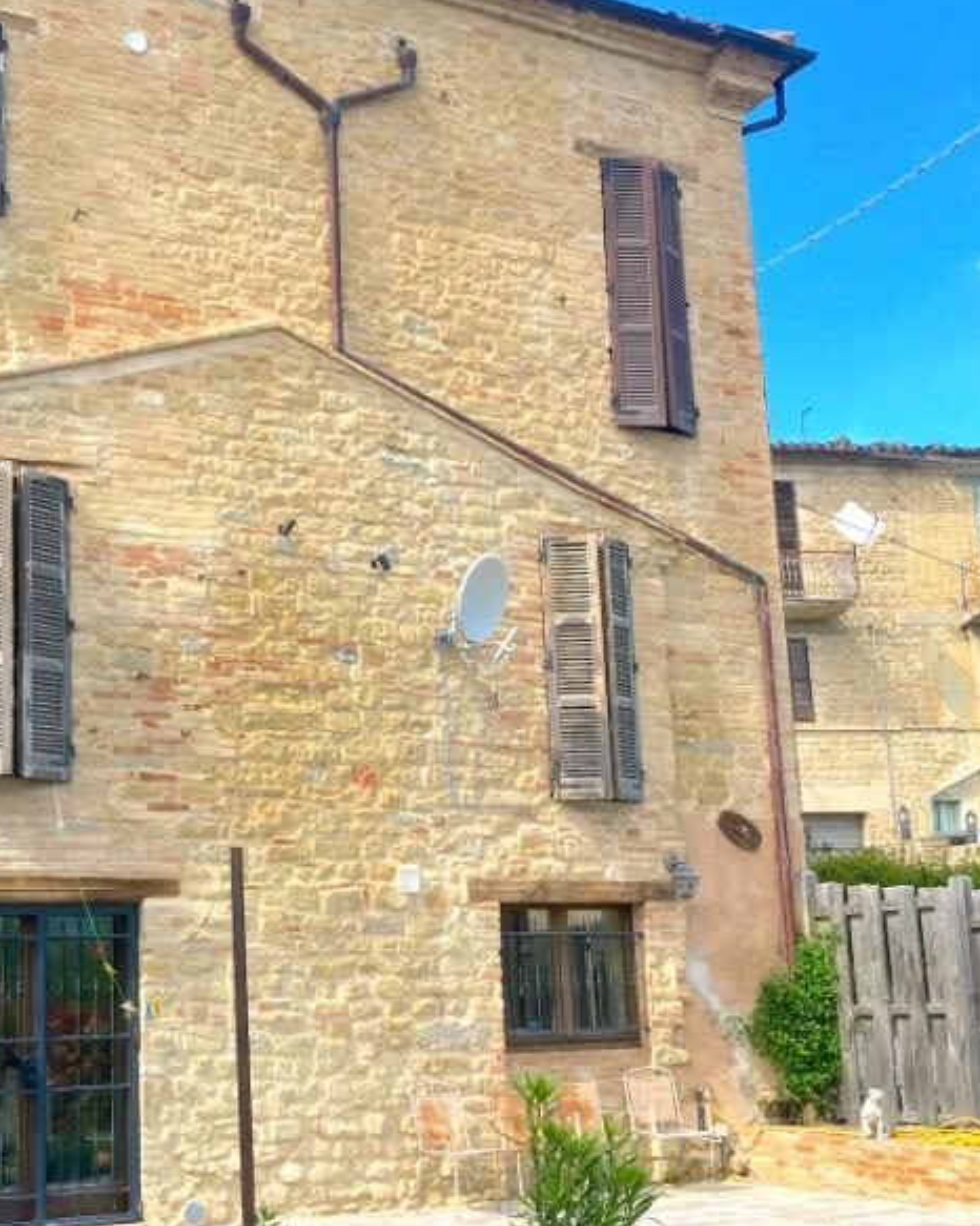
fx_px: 1741
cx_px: 248
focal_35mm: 48
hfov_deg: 30.9
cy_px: 662
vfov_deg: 38.8
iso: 20
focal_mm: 3.99
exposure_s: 1/762
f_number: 1.8
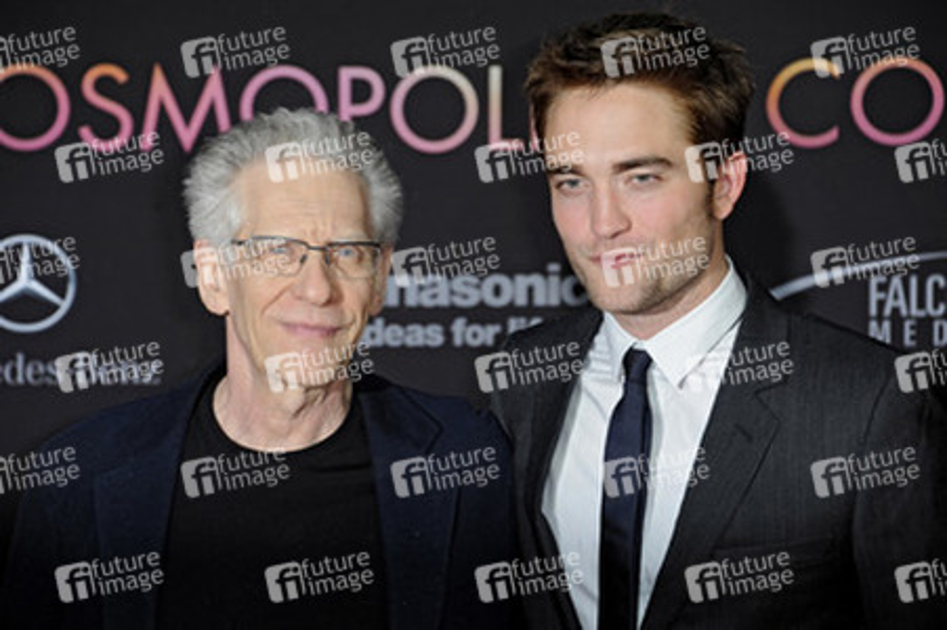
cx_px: 474
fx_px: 4469
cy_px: 315
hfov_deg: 12.1
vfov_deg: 8.1
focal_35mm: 170
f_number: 6.3
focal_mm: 170
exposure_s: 1/160
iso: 800
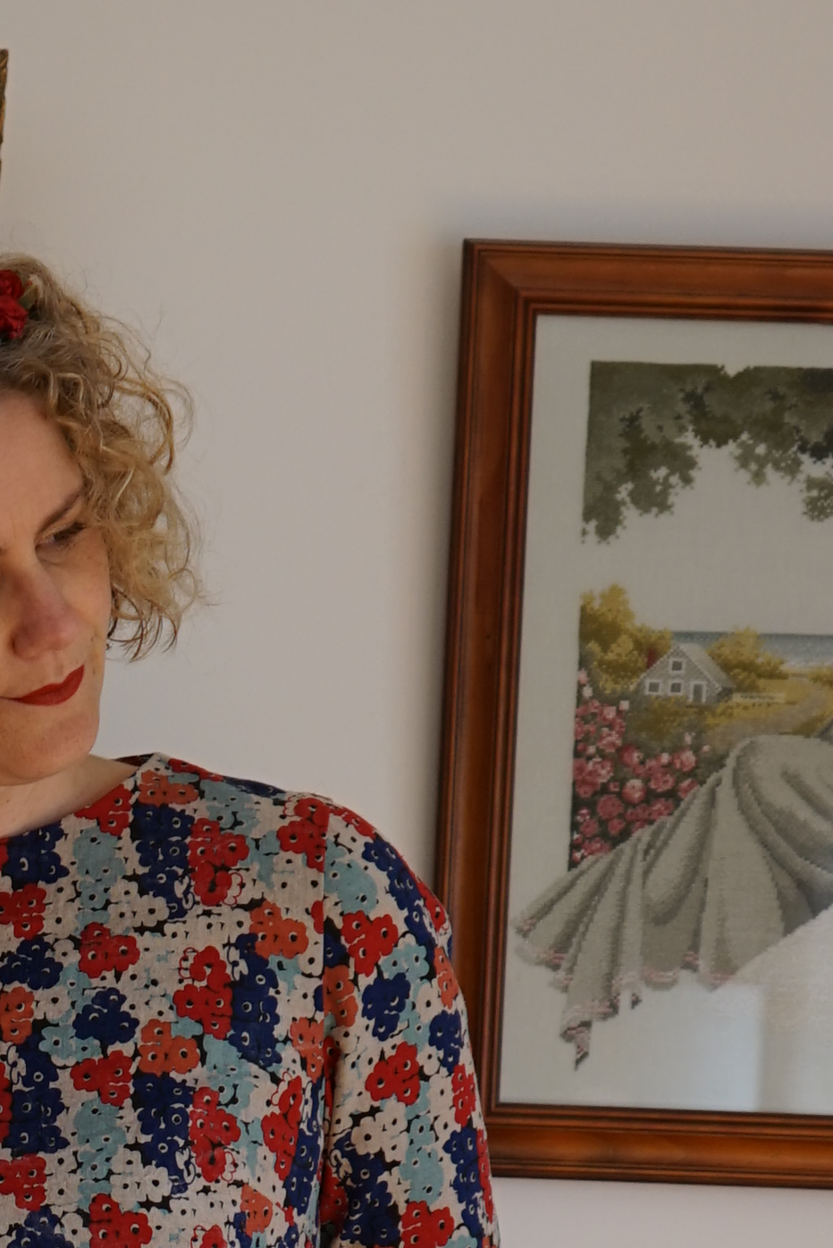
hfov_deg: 9.2
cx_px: -426
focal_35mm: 146
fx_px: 5065
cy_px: 1518
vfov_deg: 13.6
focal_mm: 34
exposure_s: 1/160
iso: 200
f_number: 4
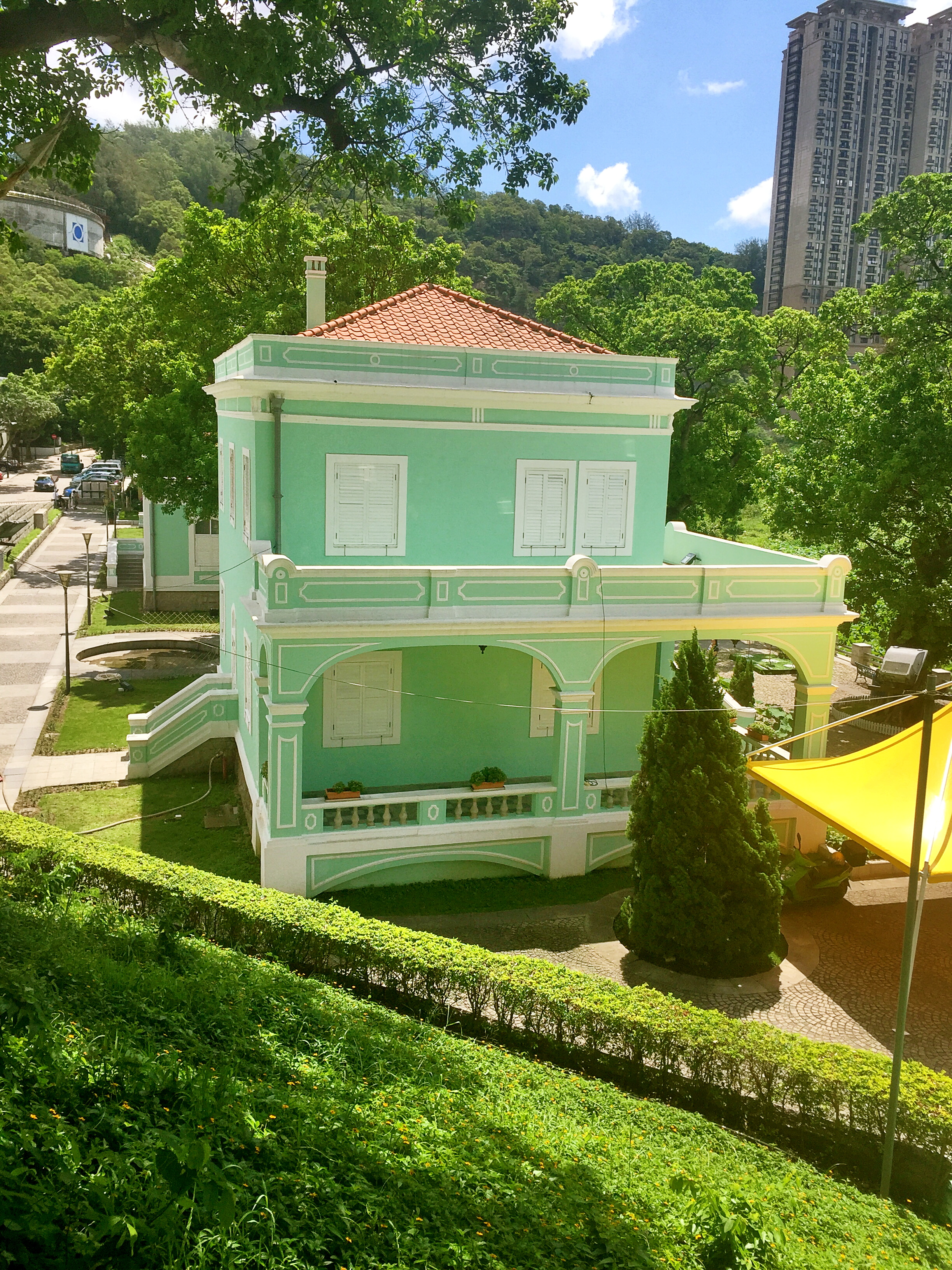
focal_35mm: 29
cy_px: 635
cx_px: 476
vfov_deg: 61.7
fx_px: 1063
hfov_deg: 48.2
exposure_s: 1/1647
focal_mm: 4.15
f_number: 2.2
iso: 32
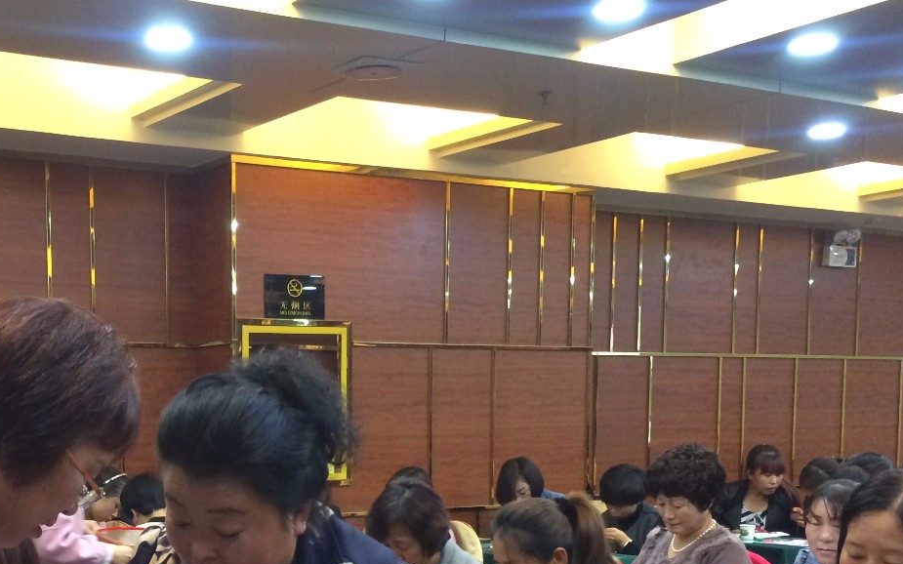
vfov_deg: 22.8
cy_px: 539
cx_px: 206
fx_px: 1353
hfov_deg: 35.9
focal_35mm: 55
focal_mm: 4.12
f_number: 2.2
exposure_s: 1/30
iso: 250
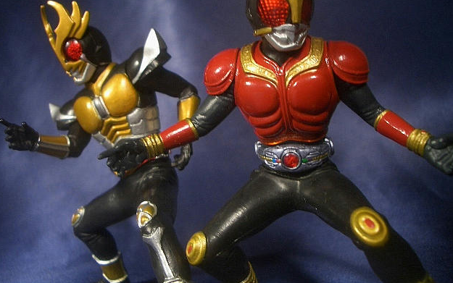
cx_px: 223
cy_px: 111
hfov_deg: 51.5
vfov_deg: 33.5
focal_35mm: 38
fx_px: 469
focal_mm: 5.8
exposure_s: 1/30
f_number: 2.6
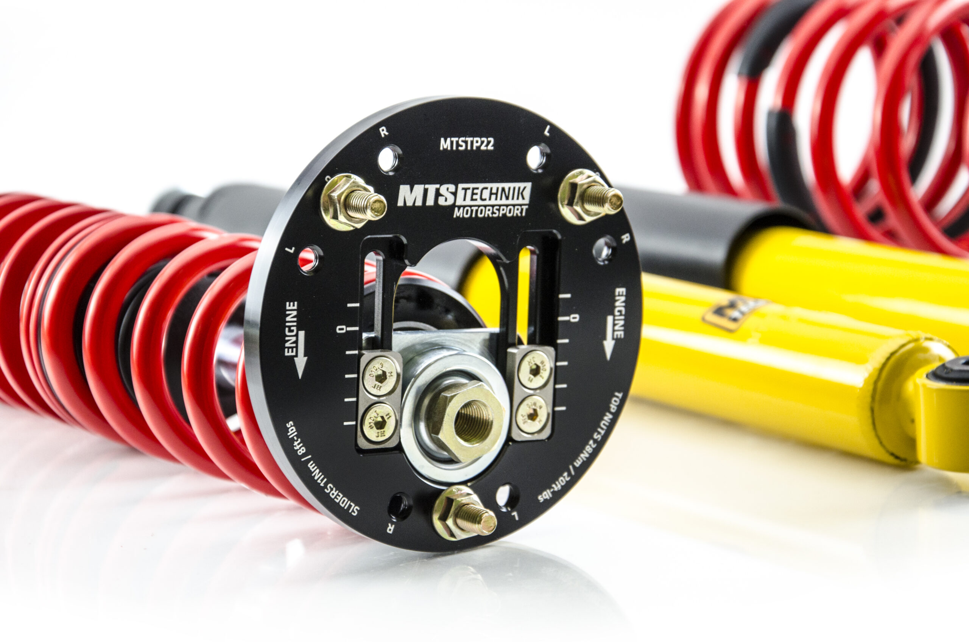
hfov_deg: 17.1
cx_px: 484
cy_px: 321
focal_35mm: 120
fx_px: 3224
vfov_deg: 11.4
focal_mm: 80
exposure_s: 1/60
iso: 450
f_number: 5.3
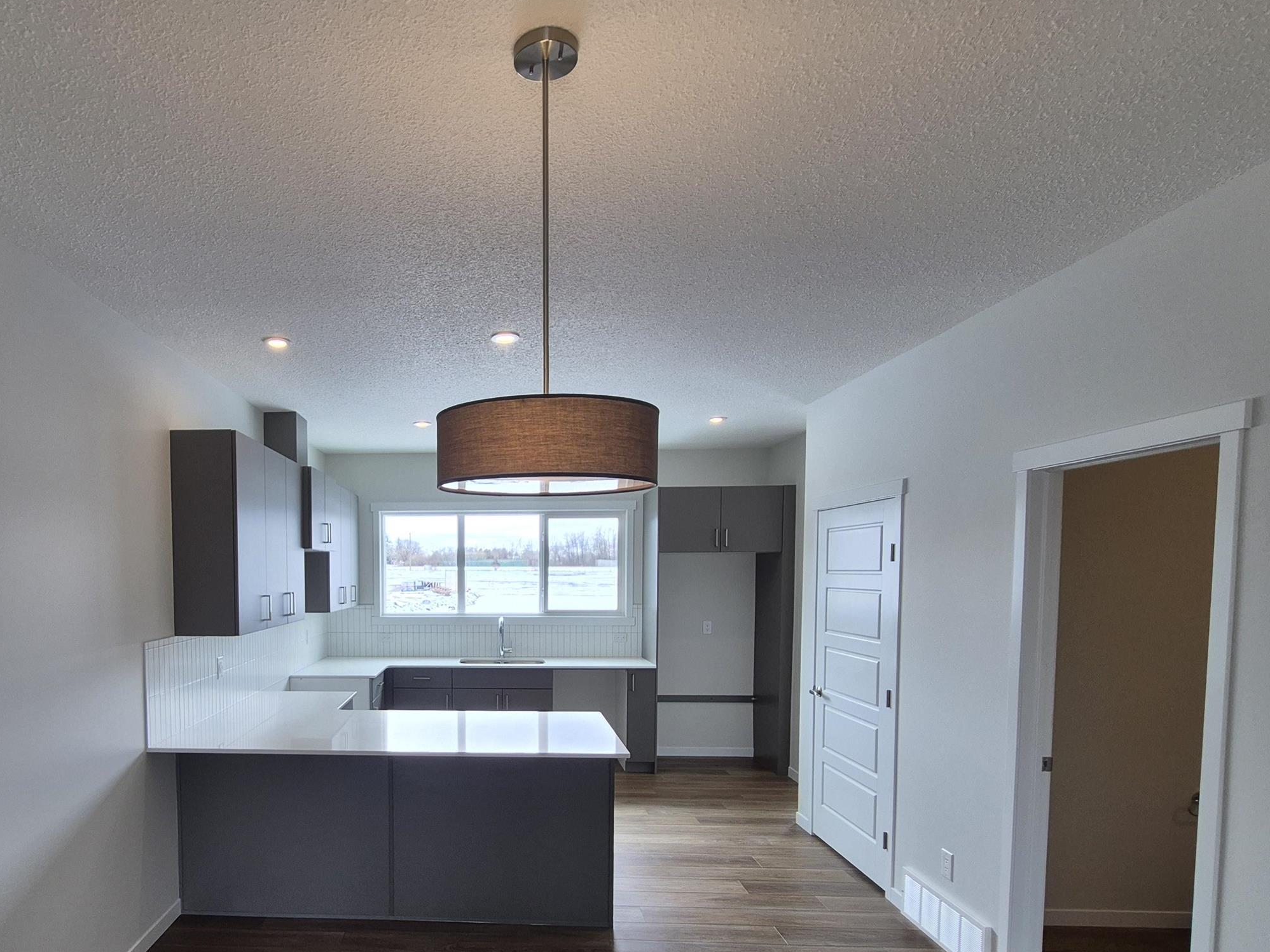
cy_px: 632
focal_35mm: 20
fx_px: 734
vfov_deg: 64.3
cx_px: 456
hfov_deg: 79.8
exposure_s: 1/149
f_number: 2.2
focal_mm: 1.74
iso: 50
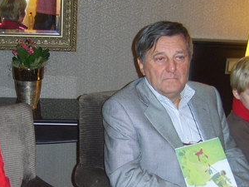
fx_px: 547
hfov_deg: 25.3
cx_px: 61
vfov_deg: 19.3
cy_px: 136
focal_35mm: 76
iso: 100
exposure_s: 1/30
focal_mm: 7.8
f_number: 2.8
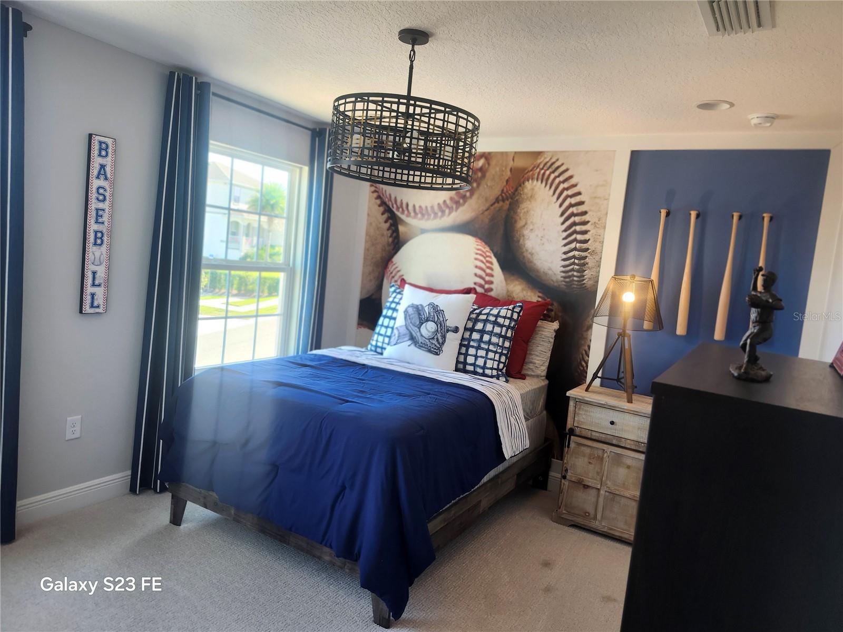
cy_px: 316
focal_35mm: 23
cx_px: 422
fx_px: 560
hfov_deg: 73.9
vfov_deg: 58.9
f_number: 1.8
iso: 160
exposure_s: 1/120
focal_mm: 5.54
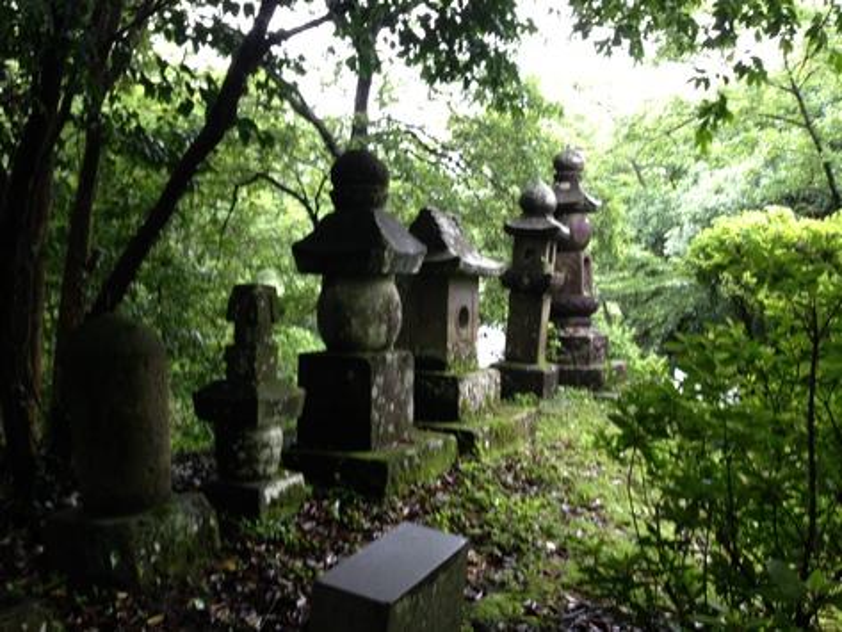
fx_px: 803
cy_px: 316
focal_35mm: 33
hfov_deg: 55.3
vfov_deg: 43.0
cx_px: 421
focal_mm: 4.13
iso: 80
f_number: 2.4
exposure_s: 1/20
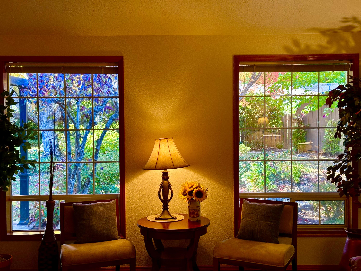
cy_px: 136
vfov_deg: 30.3
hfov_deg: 39.7
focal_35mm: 48
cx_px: 180
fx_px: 501
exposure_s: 1/60
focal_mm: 6.86
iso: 100
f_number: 1.78
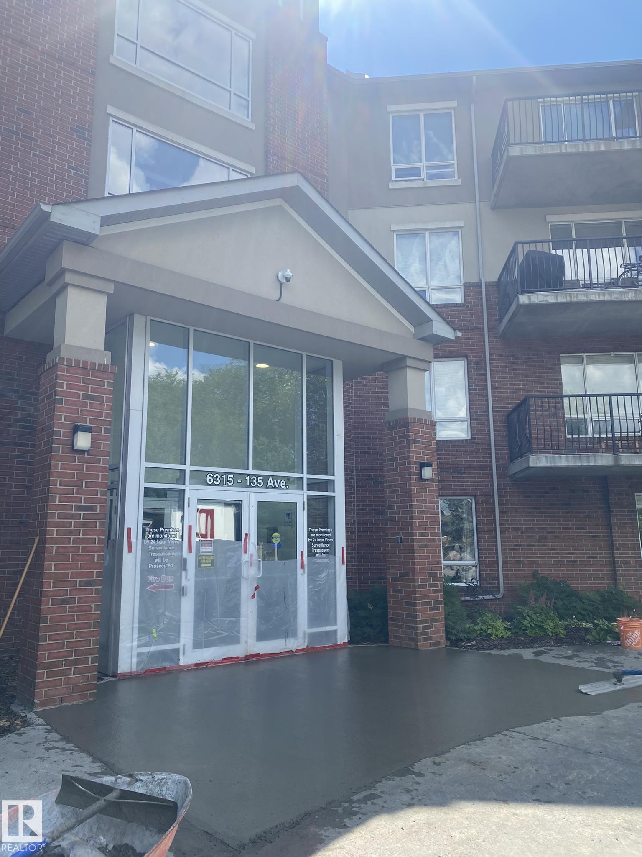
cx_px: 321
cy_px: 428
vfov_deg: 67.3
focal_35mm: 26
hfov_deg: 53.1
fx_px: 643
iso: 32
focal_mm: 4.25
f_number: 1.8
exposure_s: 1/1272
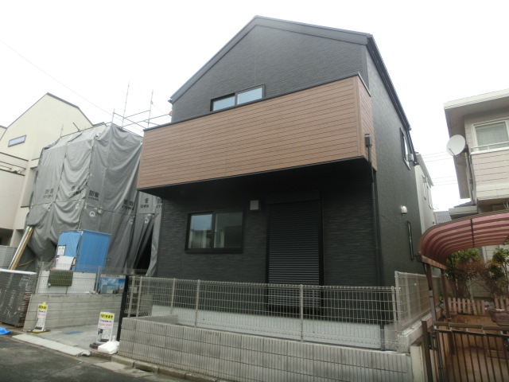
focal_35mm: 24
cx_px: 254
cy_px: 191
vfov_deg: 56.8
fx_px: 353
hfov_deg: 71.6
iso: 80
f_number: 3
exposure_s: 1/500
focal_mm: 4.24
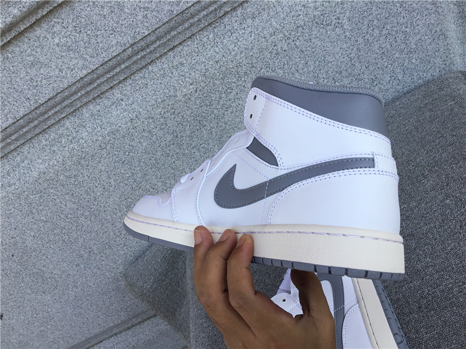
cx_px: 233
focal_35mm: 31
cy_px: 174
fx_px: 417
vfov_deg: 45.4
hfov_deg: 58.4
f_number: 2.4
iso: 25
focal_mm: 3.3
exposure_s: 1/604
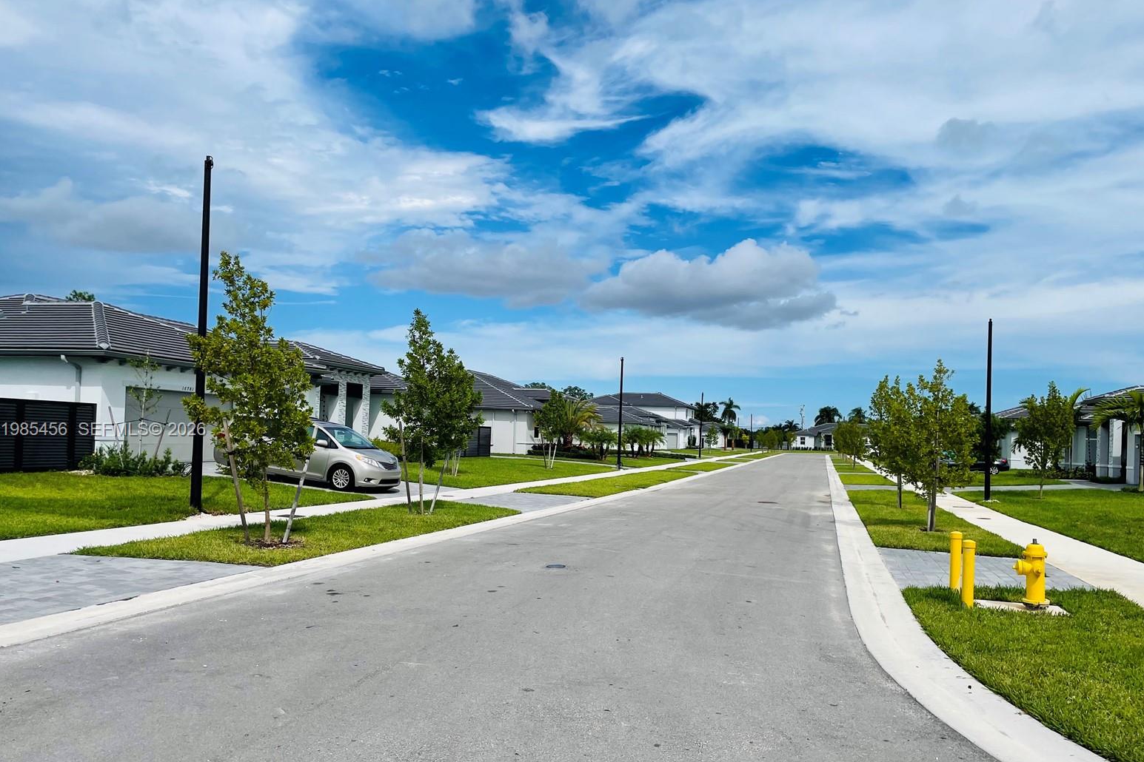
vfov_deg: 46.3
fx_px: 890
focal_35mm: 28
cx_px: 568
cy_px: 431
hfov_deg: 65.5
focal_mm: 4.2
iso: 32
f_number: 1.6
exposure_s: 1/6135
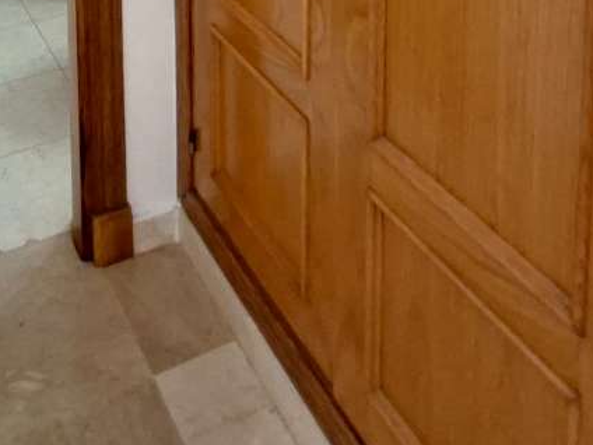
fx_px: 788
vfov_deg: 22.9
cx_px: 196
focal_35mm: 46
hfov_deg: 40.7
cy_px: -288
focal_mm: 1.74
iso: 500
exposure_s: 1/25
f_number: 2.2
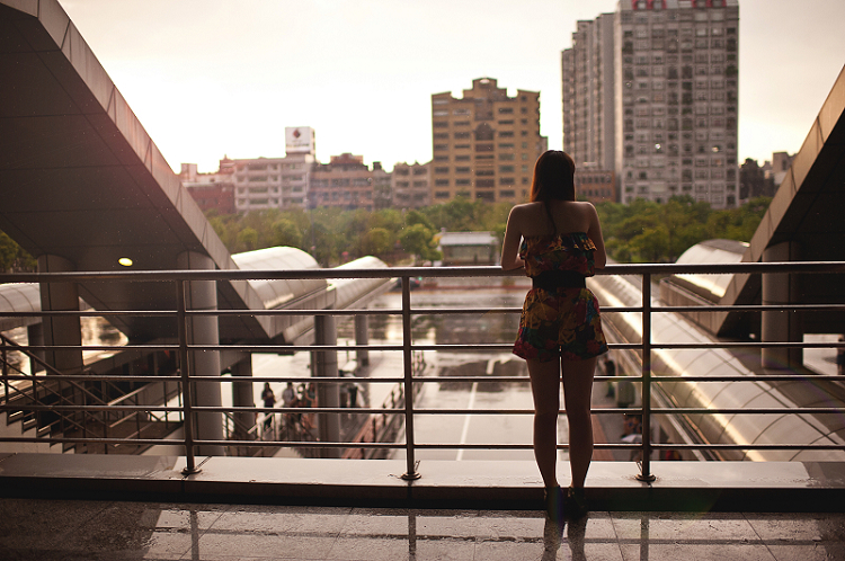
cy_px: 280
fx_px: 820
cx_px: 422
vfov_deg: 37.8
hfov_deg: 54.5
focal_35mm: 35
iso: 500
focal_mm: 35
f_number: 1.4
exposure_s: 1/3200
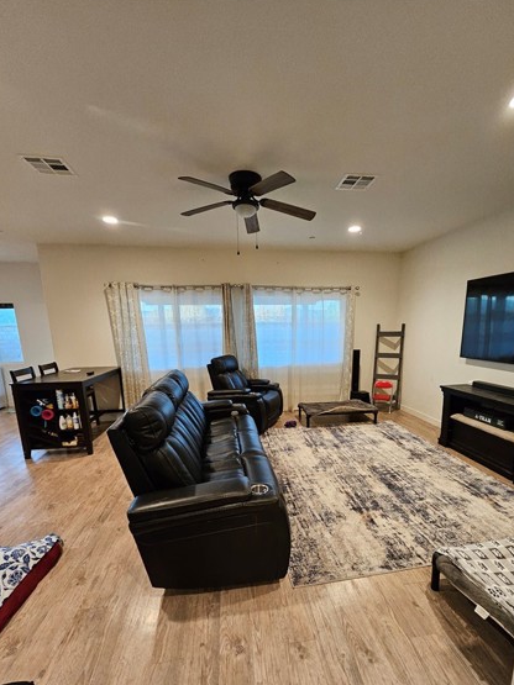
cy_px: 389
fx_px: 297
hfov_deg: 81.4
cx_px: 287
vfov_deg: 97.6
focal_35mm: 15
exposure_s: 1/60
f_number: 2.2
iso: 400
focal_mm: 1.74
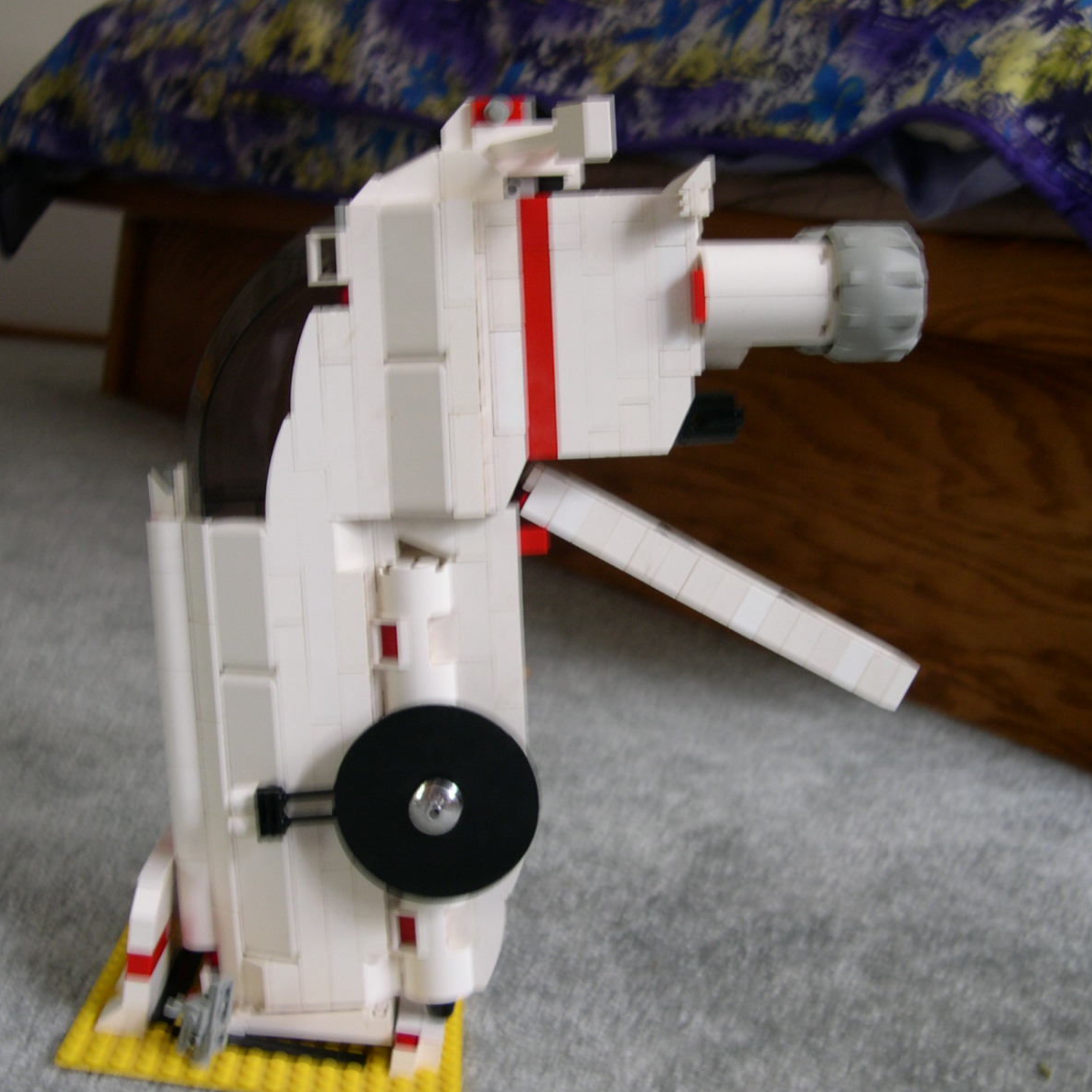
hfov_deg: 37.5
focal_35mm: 45
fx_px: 1606
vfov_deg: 37.6
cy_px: 544
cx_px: 603
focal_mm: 8
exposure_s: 1/5.7
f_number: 2.8
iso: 100
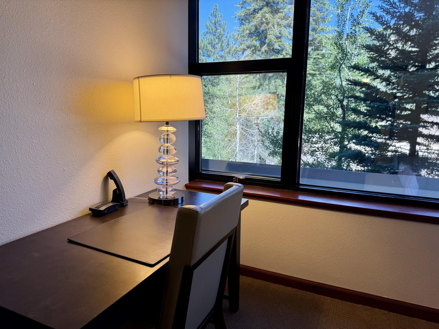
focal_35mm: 24
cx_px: 220
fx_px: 304
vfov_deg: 56.8
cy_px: 164
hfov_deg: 71.6
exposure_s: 1/120
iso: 100
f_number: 1.78
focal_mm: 6.76
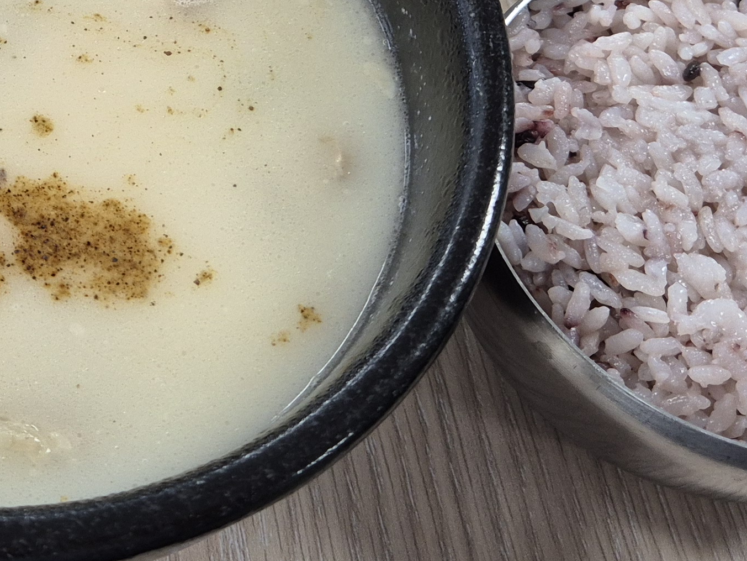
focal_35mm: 68
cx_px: 42
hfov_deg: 27.3
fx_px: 1468
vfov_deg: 20.8
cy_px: -12
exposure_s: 1/120
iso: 250
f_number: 1.8
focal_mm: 5.4
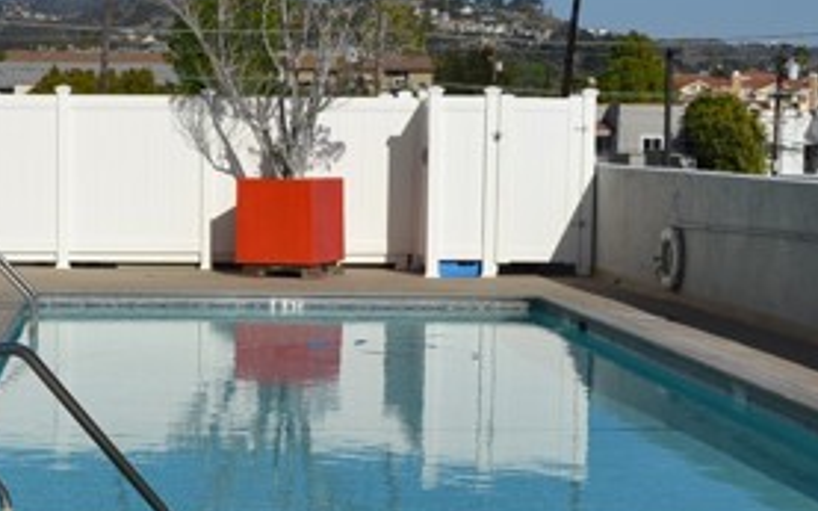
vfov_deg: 14.2
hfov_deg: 22.4
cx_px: 213
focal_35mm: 92
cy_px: 318
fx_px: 2051
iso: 100
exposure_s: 1/400
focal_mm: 26
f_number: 10
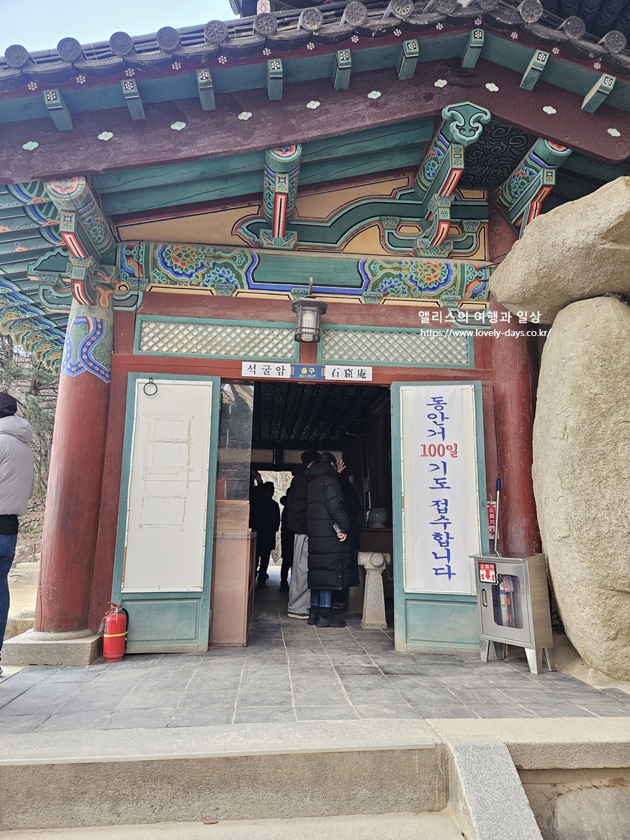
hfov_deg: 58.9
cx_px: 315
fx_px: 558
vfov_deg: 73.9
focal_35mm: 23
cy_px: 420
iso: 250
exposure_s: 1/359
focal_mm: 5.4
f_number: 1.8
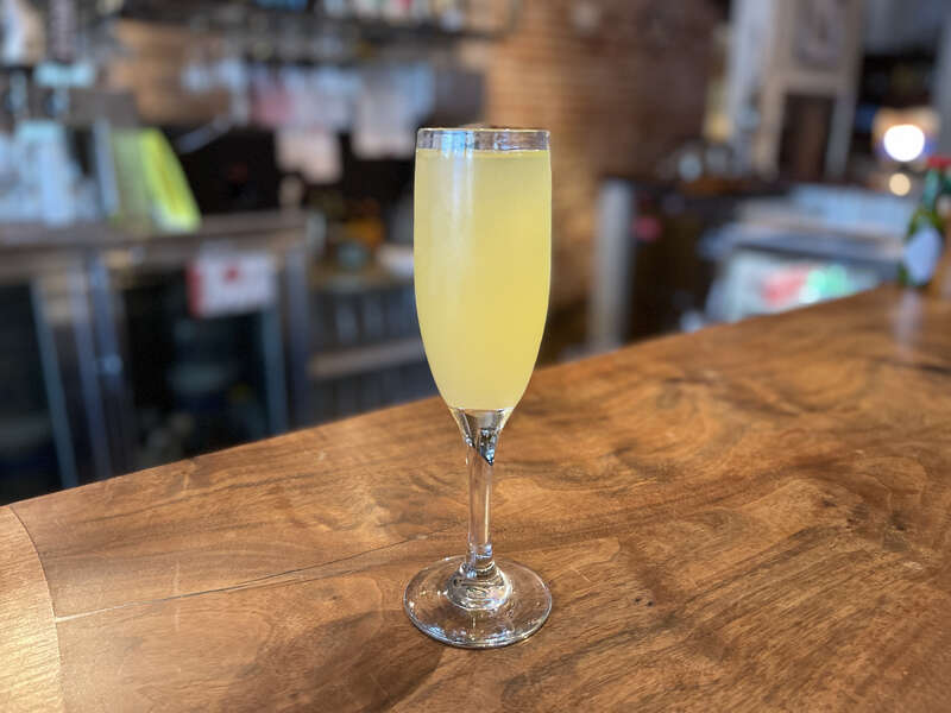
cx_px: 476
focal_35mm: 26
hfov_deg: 67.3
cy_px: 356
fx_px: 714
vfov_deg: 53.1
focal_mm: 5.1
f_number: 1.6
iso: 400
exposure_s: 1/60
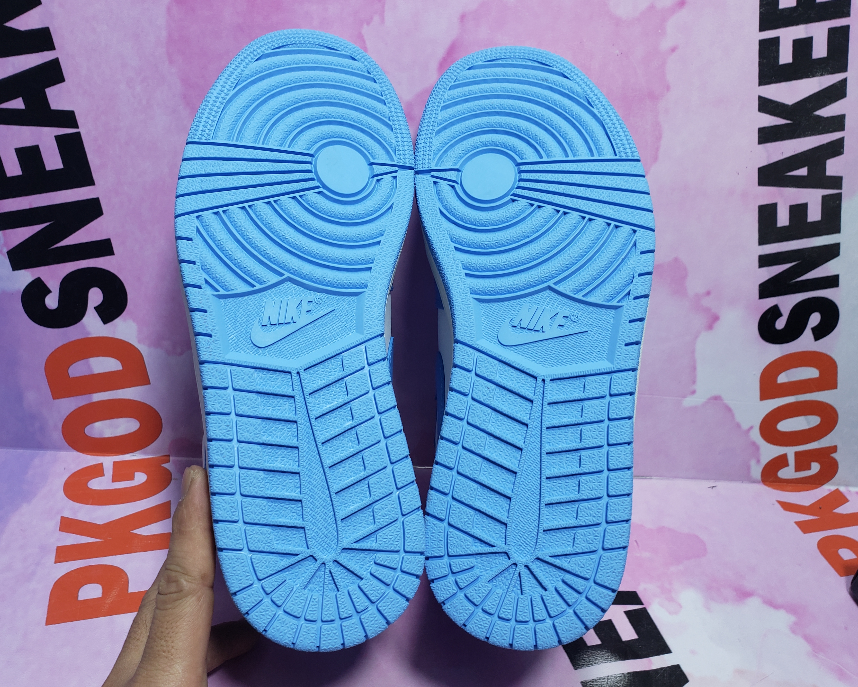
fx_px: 736
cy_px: 341
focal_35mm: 29
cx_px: 416
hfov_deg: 60.4
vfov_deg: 50.0
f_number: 2.4
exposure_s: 1/50
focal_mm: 4.3
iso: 64
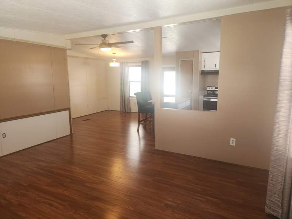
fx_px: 194
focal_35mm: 23
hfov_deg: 73.9
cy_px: 110
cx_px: 146
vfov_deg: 58.9
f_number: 1.8
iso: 64
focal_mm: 5.4
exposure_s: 1/60
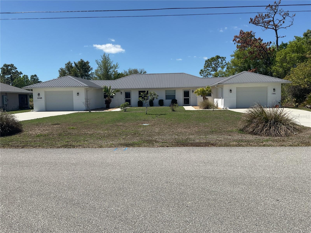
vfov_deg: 48.2
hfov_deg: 61.7
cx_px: 156
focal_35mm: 29
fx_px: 261
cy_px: 116
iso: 16
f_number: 1.8
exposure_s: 1/2801
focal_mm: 3
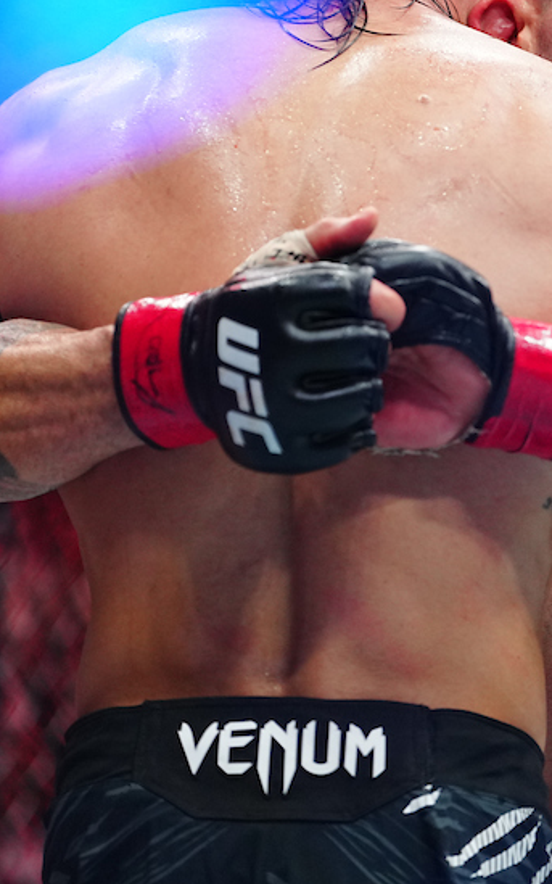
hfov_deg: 3.3
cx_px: 317
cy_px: 290
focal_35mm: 401
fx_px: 9655
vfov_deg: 5.2
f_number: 2.8
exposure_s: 1/800
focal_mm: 180
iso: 2000
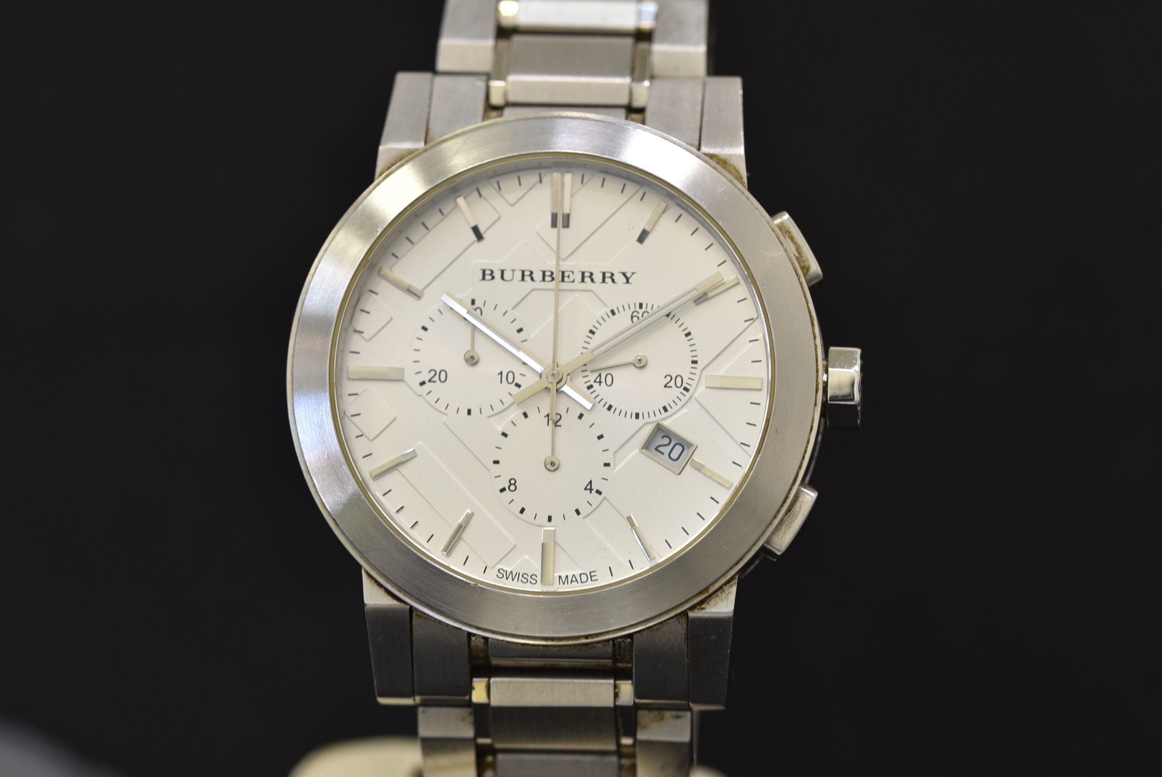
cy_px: 388
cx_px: 581
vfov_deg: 10.2
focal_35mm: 135
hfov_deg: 15.2
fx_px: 4361
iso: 100
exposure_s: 1/15
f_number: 6.3
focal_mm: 90
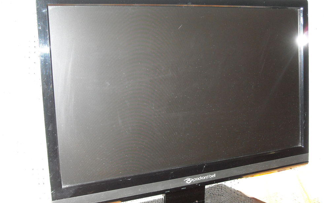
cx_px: 160
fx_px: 468
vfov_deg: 24.4
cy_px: 115
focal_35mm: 53
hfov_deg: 38.2
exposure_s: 1/60
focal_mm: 7.92
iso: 400
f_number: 3.2
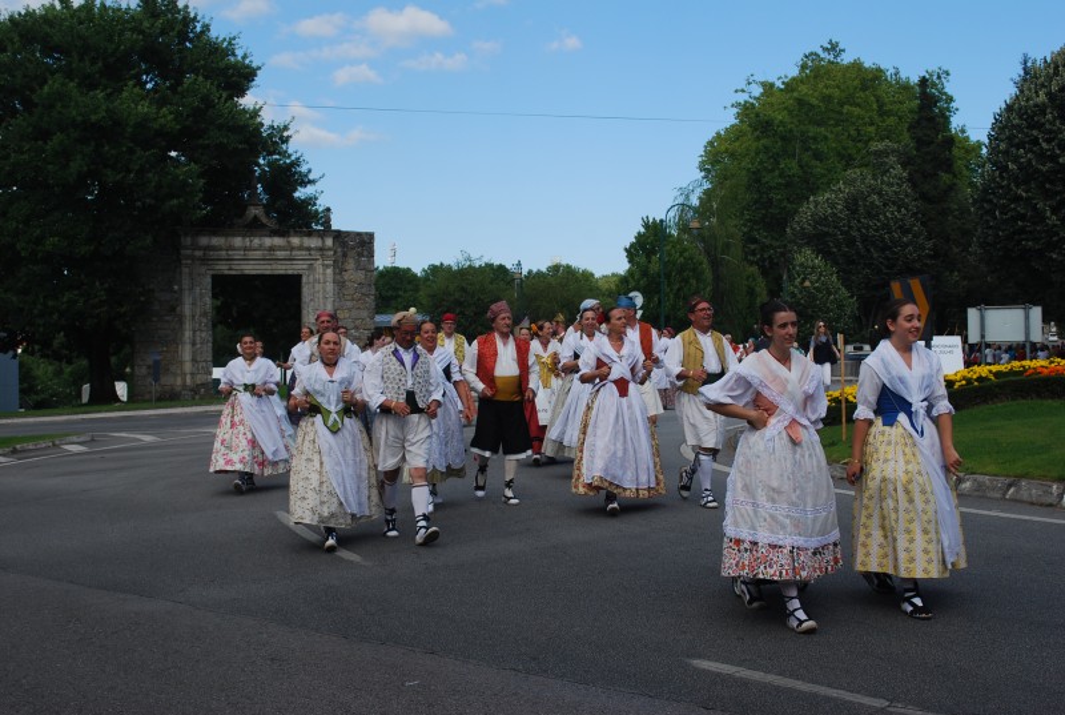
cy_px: 358
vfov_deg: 28.2
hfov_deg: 41.0
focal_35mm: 48
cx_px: 532
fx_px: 1423
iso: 100
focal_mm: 32
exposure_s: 1/200
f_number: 7.1
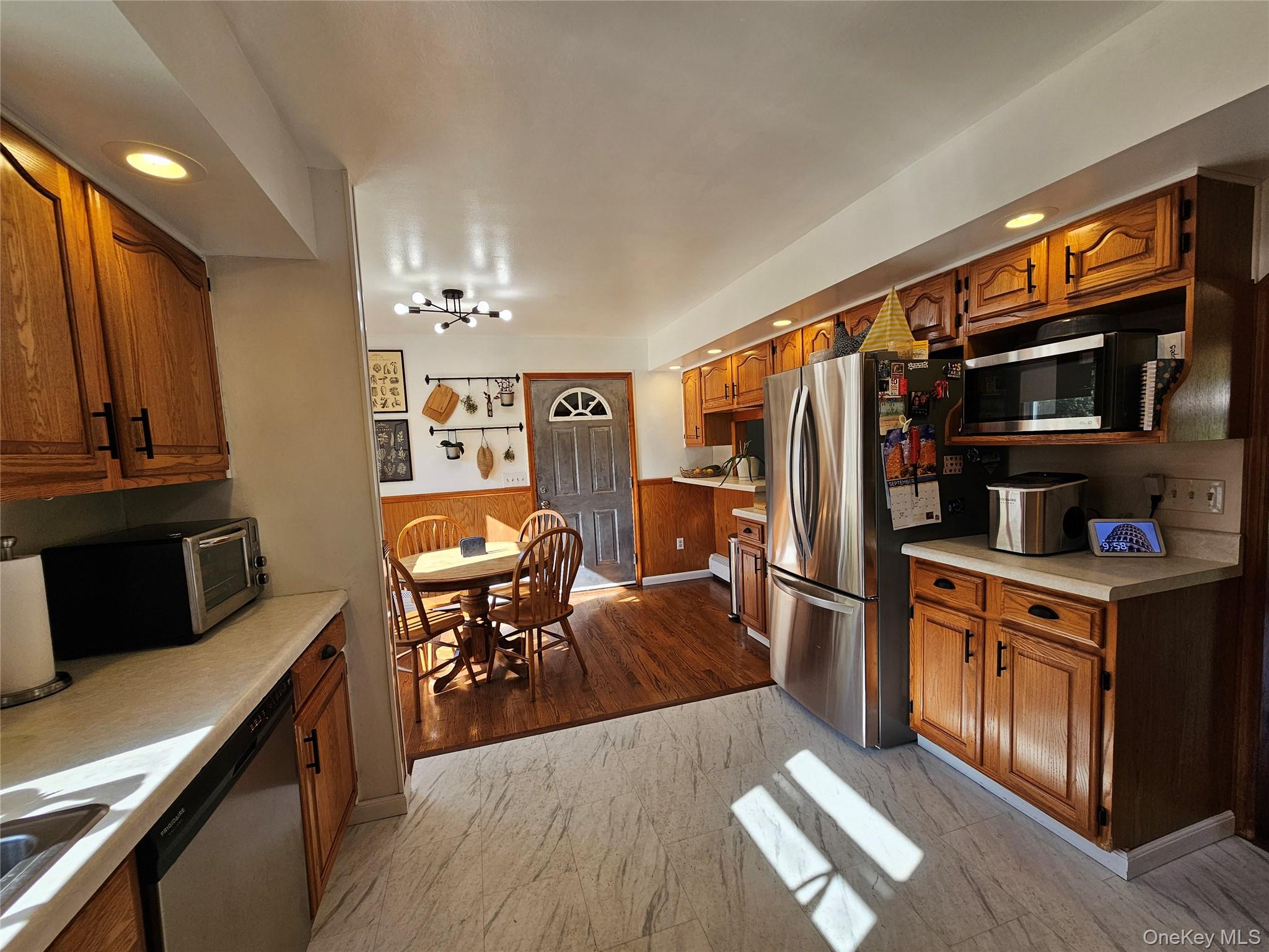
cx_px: 634
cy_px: 476
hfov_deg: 106.2
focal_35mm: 13
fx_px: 477
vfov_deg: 89.9
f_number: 2.2
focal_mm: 2.2
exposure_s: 1/146
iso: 50
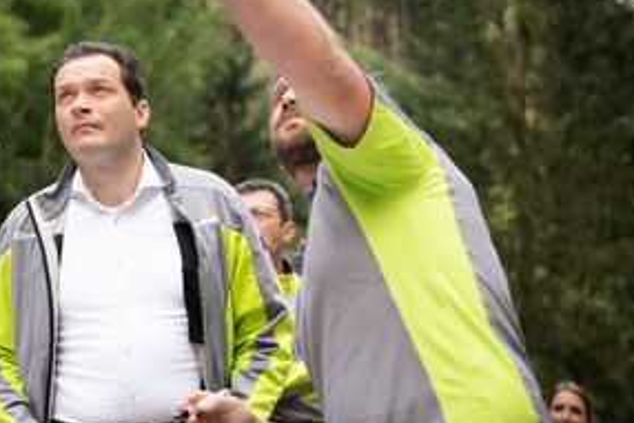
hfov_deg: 21.5
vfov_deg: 14.7
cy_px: 189
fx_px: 1639
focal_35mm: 93
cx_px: 100
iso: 64
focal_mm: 52
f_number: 2.8
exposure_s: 1/320
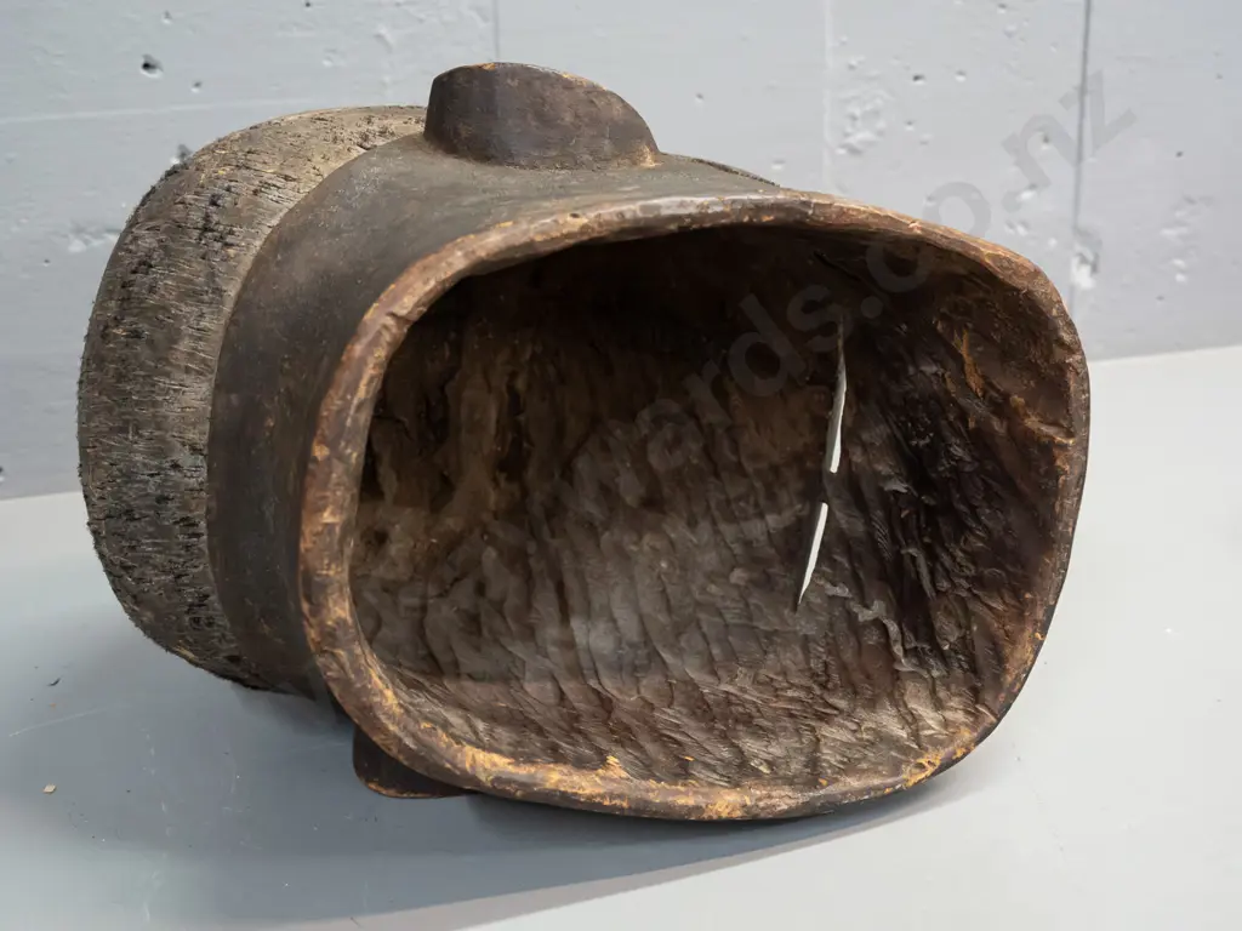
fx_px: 1794
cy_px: 466
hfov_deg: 38.2
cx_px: 621
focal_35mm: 50
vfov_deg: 29.1
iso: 3200
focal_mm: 25
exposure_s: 1/50
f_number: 5
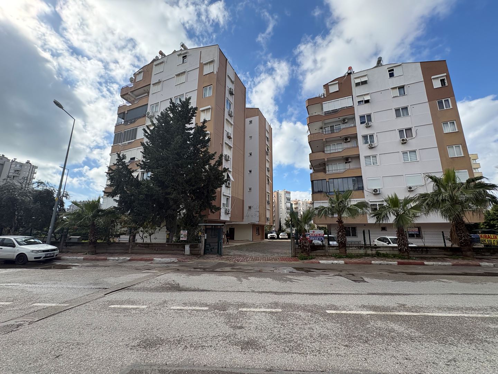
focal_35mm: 14
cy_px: 187
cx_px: 249
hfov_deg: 102.1
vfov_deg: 85.7
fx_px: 201
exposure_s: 1/1420
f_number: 2.2
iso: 64
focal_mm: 2.22
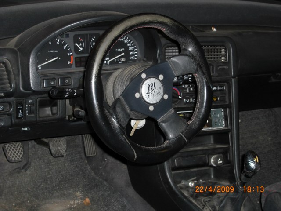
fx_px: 552
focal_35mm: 68
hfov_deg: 28.6
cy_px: 106
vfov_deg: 21.6
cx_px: 140
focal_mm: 14.2
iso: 100
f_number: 4
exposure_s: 1/60
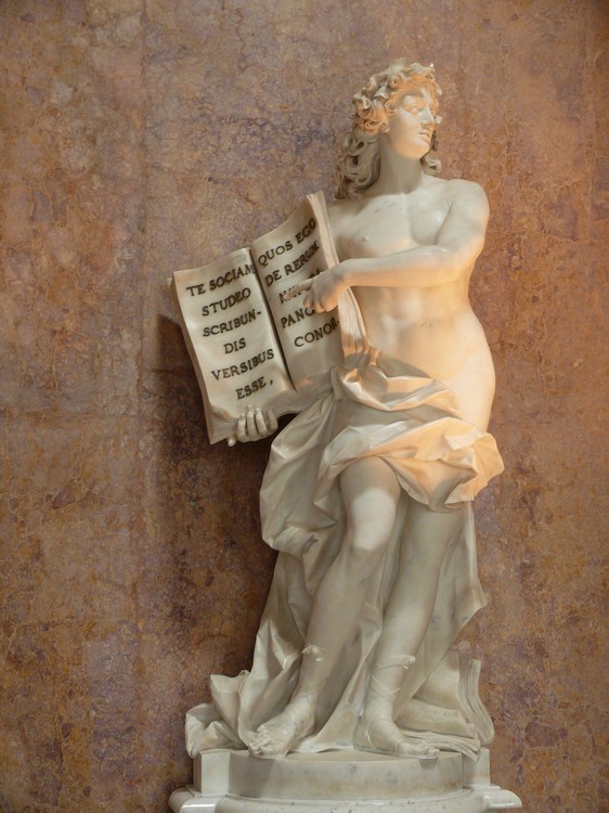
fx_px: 1455
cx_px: 304
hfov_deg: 23.6
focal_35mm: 62
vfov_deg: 31.2
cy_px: 406
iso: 200
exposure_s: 1/30
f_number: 3.2
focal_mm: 13.2
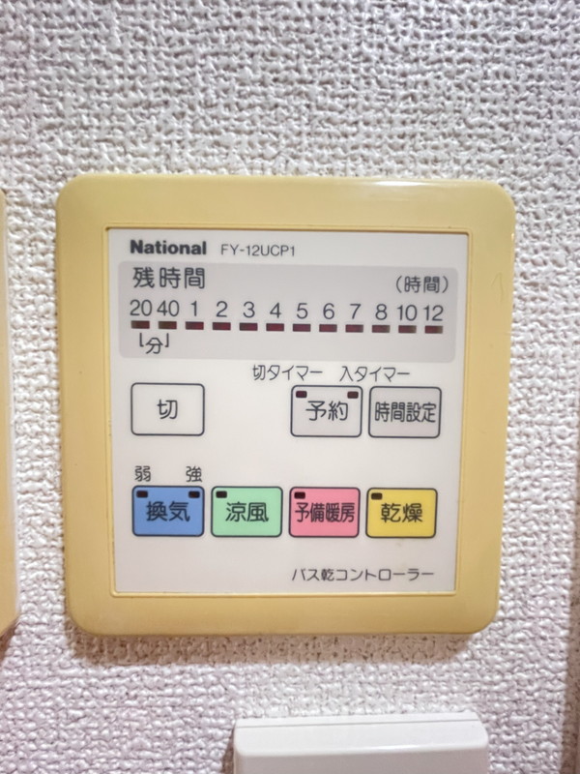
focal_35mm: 15
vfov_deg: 98.2
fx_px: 335
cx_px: 290
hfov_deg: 81.7
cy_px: 387
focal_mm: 1.54
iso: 500
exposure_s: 1/50
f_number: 2.4
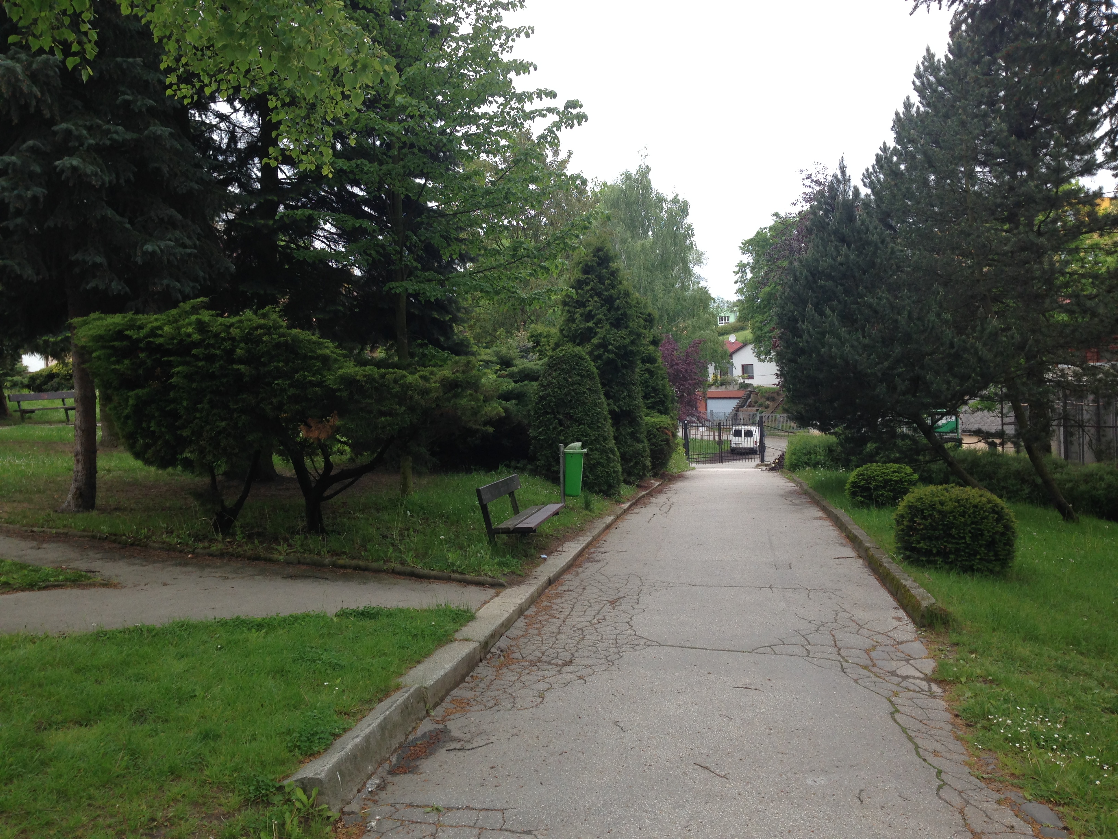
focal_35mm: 33
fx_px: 1066
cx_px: 559
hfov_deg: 55.4
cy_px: 420
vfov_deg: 42.9
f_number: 2.4
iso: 50
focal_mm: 4.12
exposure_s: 1/480
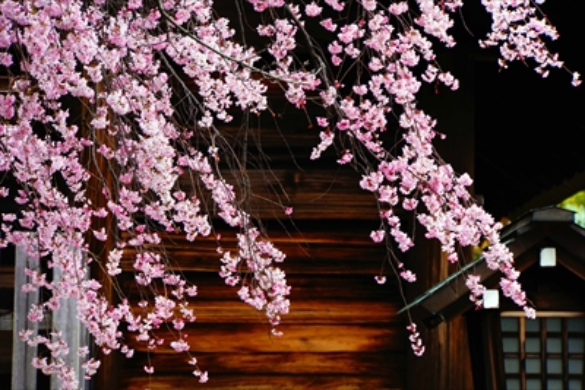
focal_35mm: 175
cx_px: 292
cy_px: 195
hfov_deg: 11.7
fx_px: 2850
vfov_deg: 7.8
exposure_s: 1/200
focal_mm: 116.9
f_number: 6.3
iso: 160
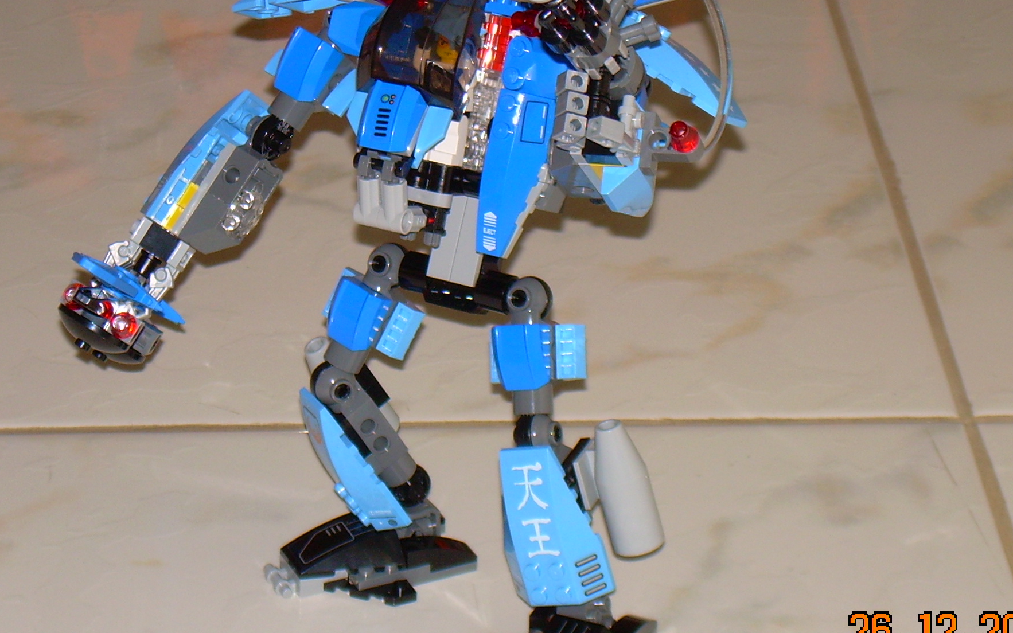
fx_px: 4141
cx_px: 470
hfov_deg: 13.9
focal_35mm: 150
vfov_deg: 8.7
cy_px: 244
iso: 84
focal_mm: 18.9
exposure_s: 1/60
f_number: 4.9
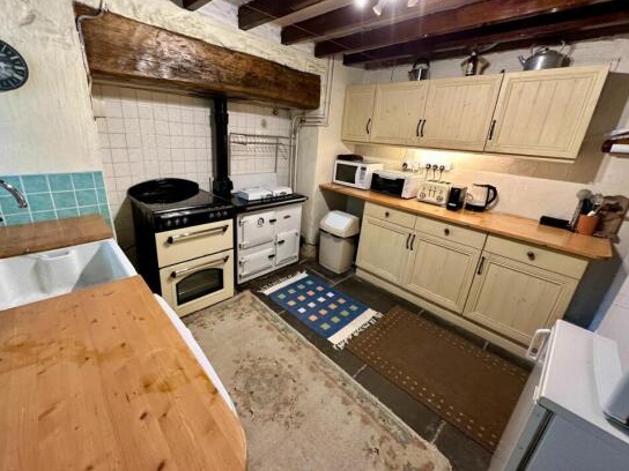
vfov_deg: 81.7
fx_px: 273
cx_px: 301
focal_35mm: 15
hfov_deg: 98.1
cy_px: 221
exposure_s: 1/50
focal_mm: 2.22
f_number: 2.2
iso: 250
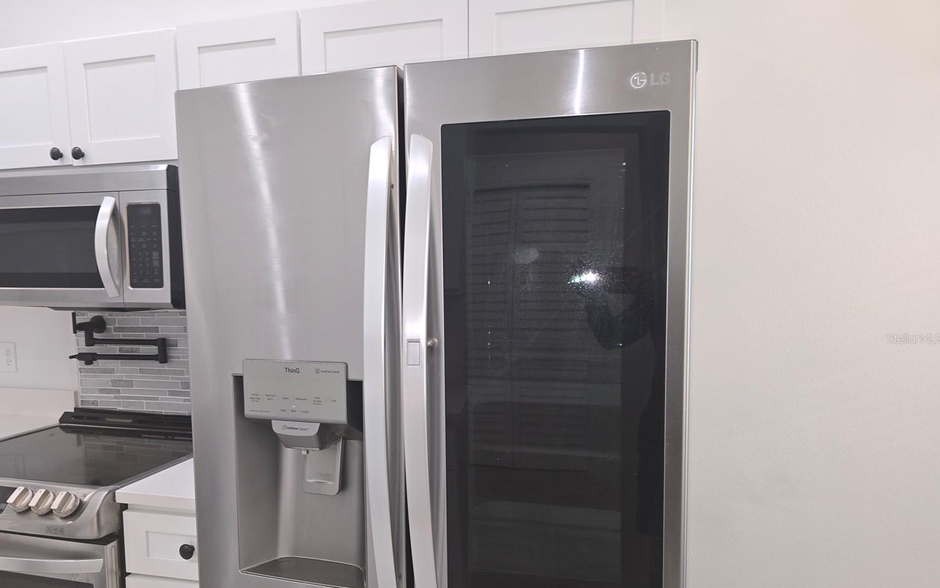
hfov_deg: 72.5
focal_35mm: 25
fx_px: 640
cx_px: 462
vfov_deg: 49.1
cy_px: 338
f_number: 1.7
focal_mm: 6.3
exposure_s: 1/60
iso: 80
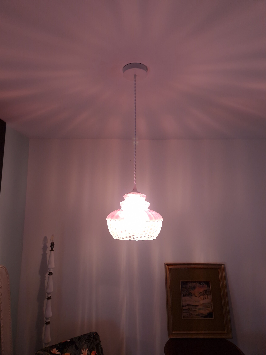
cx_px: 133
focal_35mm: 23
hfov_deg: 58.9
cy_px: 178
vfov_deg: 73.9
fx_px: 236
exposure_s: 1/50
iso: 160
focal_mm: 5.4
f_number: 1.8
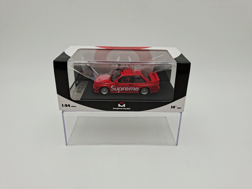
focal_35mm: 23
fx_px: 167
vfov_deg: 58.9
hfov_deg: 73.9
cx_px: 126
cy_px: 94
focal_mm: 5.54
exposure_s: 1/367
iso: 50
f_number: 1.8
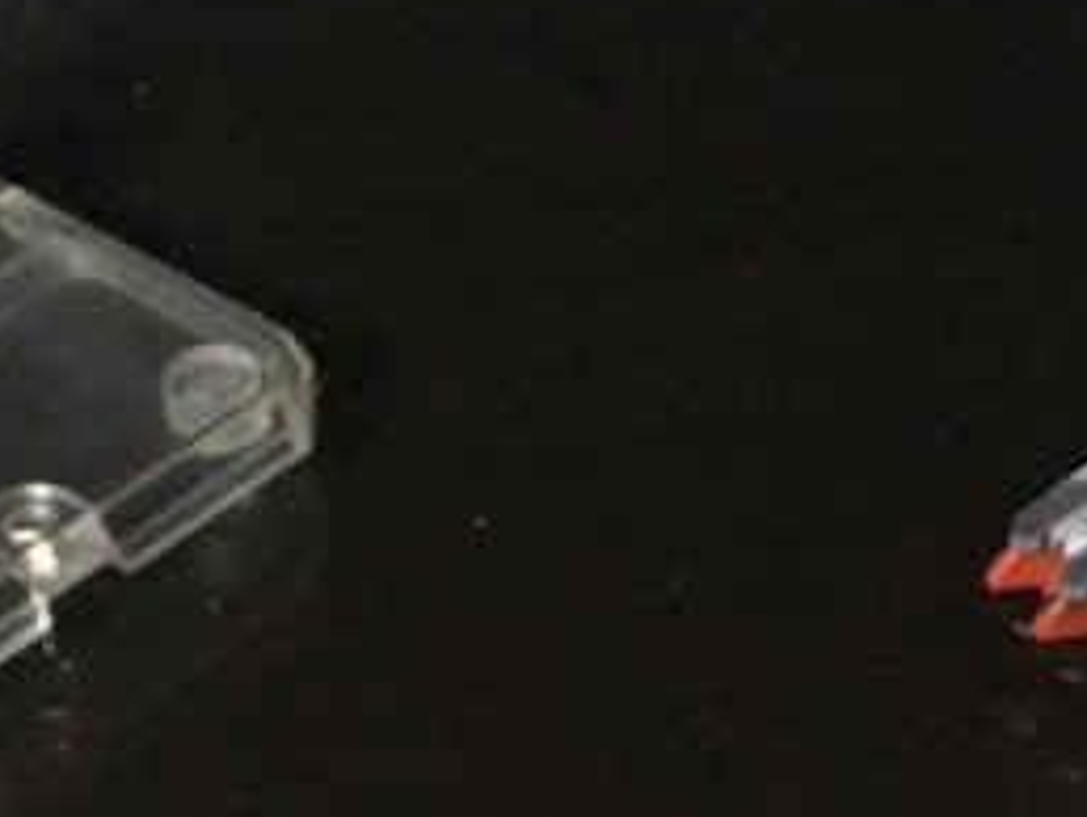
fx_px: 3615
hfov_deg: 16.8
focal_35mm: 115
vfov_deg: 12.6
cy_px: -126
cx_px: 1036
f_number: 2.2
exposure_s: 1/30
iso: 200
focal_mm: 4.15
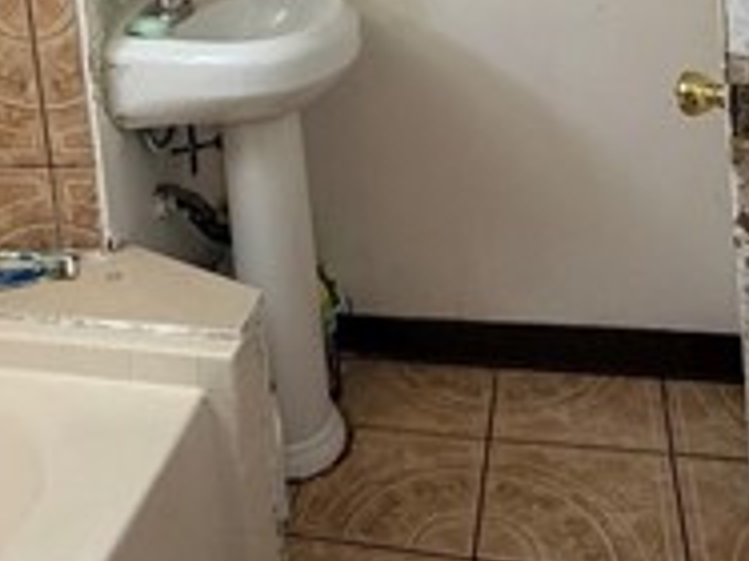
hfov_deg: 39.2
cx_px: 244
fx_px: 1038
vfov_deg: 27.0
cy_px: -96
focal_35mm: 48
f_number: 2.2
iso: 500
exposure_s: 1/60
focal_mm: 2.22
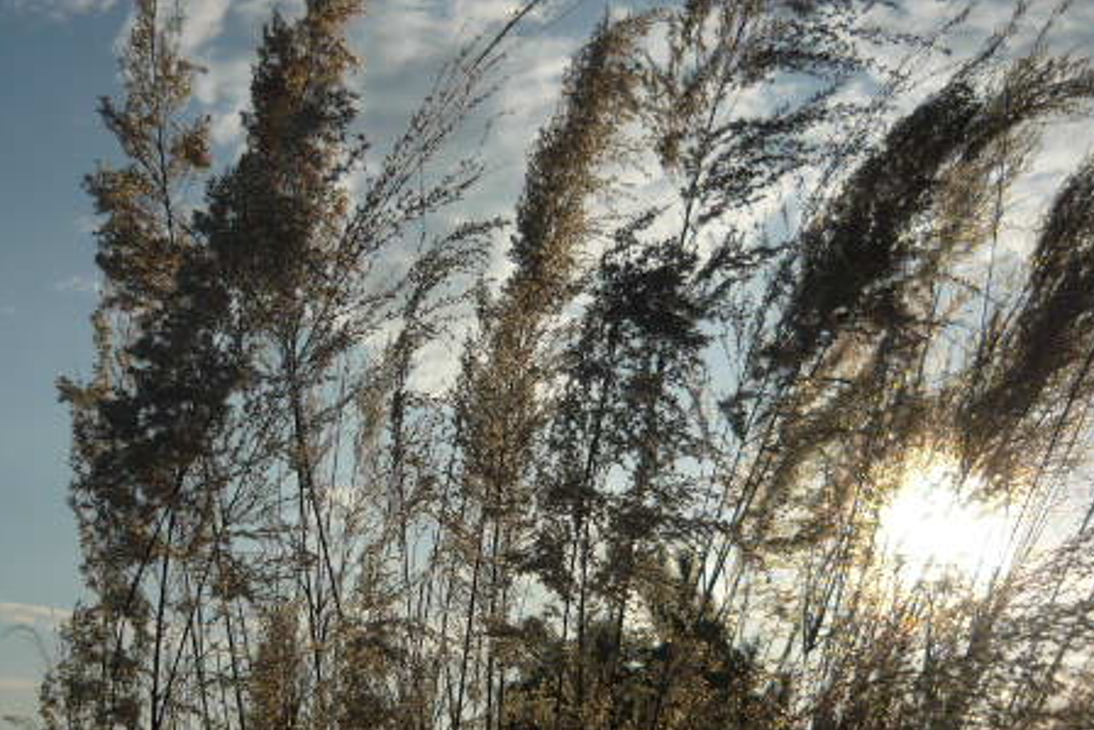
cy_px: 505
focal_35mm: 49
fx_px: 1489
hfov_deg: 40.1
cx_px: 425
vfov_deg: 27.3
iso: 100
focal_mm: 5.5
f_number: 8
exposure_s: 1/640
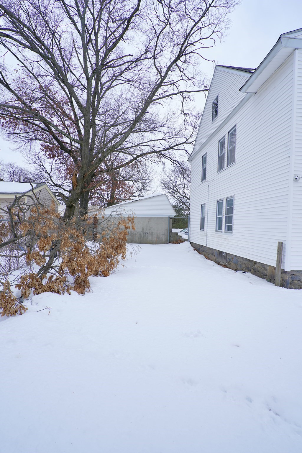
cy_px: 226
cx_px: 151
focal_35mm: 16
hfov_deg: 73.7
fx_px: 201
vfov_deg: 96.7
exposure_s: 1/125
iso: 100
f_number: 8
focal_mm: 16
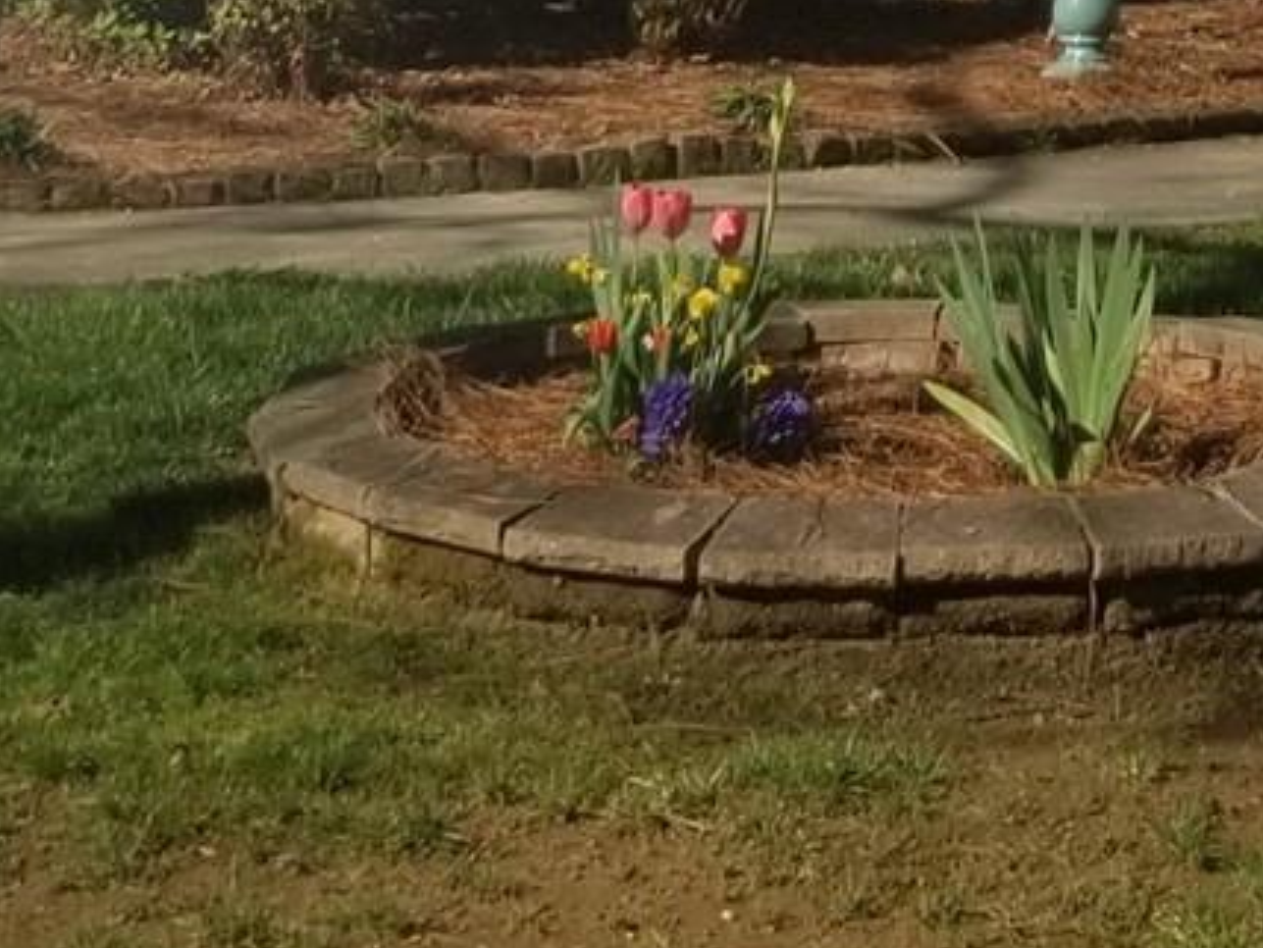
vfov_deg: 10.9
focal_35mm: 124
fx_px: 4526
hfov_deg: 15.4
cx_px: 1434
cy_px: -951
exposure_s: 1/3232
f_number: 1.7
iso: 50
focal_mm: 4.25
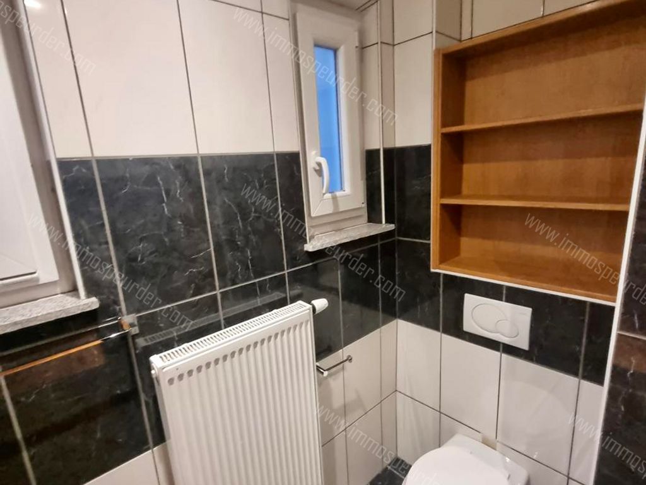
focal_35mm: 13
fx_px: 243
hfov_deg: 106.2
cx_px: 323
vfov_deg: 89.9
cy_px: 242
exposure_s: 1/33
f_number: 2.2
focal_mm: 2.2
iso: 500
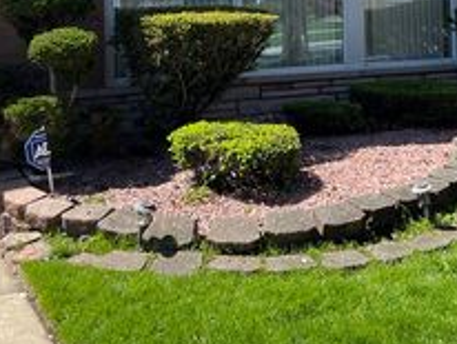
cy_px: -45
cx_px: 302
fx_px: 833
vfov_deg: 21.9
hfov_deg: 30.5
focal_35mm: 63
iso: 50
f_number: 1.5
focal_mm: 5.7
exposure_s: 1/2165
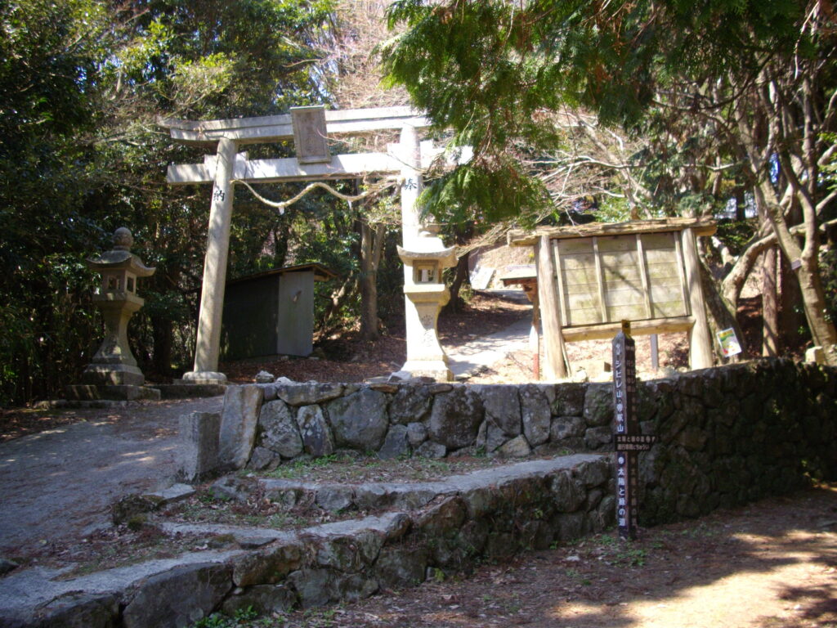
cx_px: 418
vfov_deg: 38.7
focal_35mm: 37
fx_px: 895
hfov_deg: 50.1
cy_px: 314
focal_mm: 6.2
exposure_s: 1/200
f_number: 2.8
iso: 100
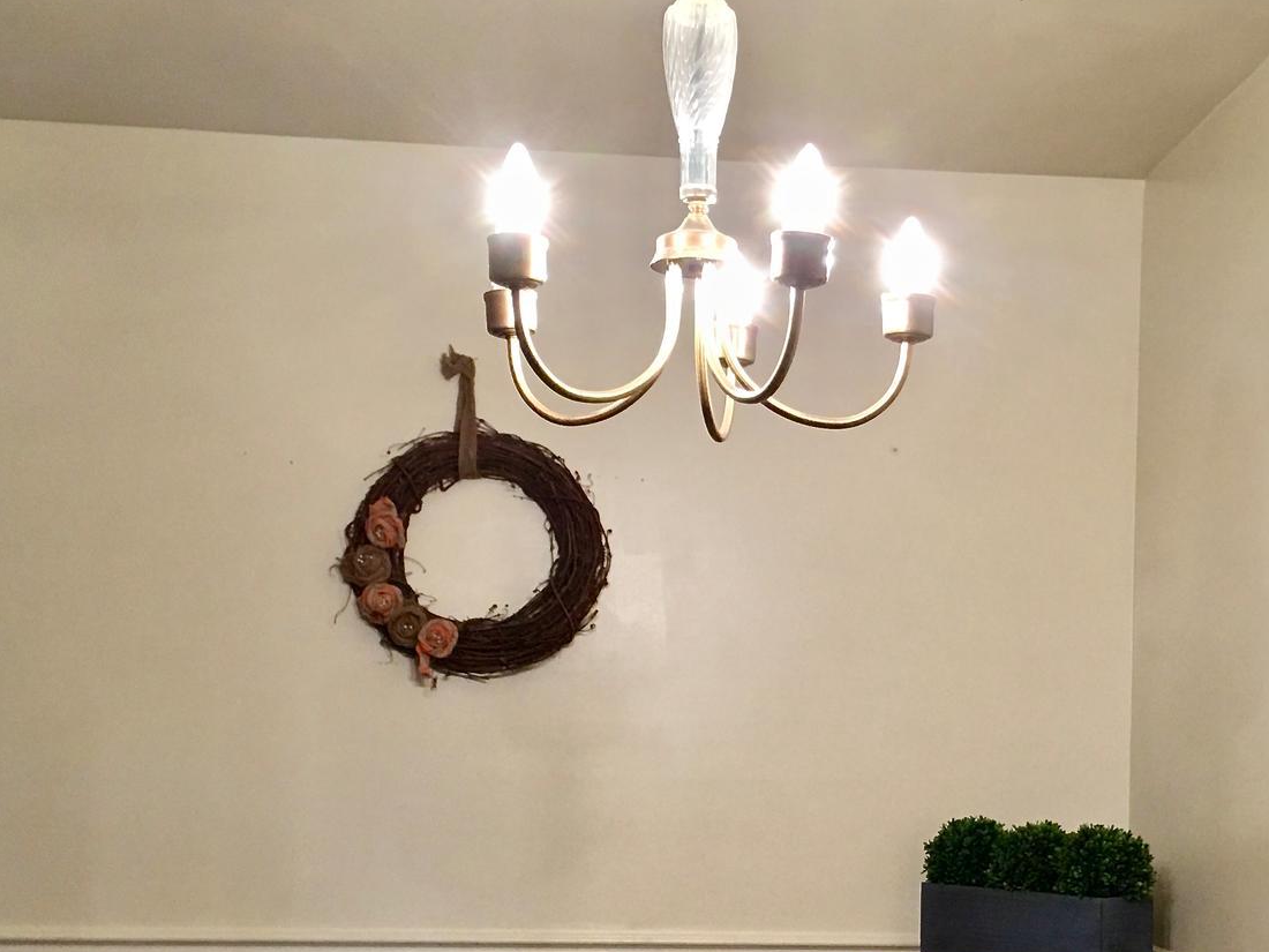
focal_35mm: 54
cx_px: 846
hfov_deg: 35.2
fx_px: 1980
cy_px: 762
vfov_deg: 26.5
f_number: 2.2
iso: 50
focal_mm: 4.15
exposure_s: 1/15
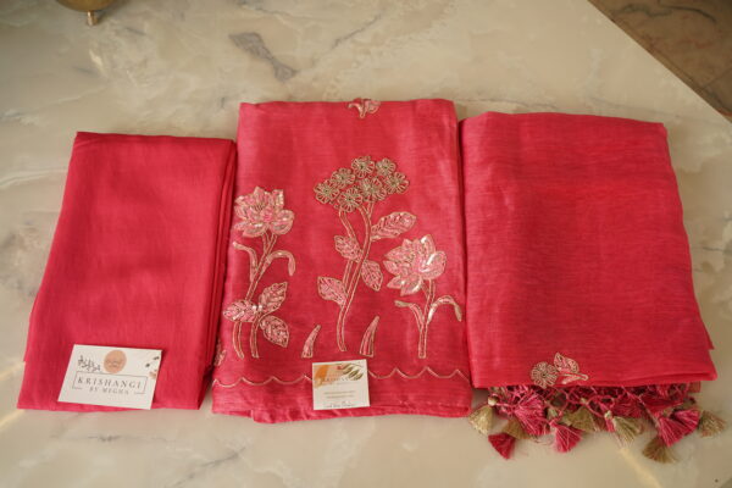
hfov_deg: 60.3
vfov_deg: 42.3
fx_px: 630
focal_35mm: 31
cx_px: 366
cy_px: 244
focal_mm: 31
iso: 400
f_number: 6.3
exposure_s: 1/100
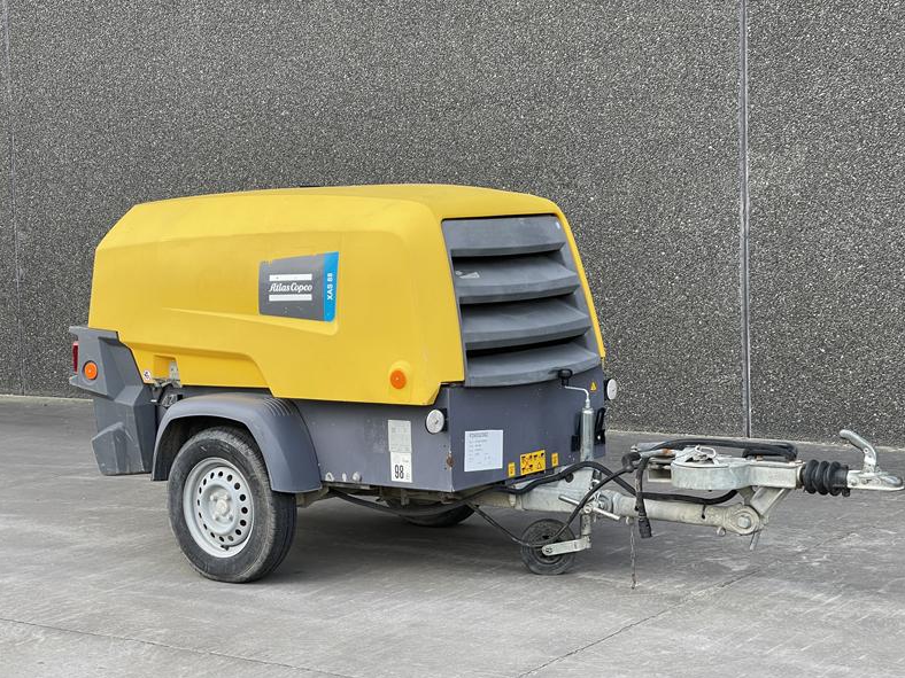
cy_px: 338
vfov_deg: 22.6
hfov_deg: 29.8
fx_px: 1699
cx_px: 456
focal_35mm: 65
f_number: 2.2
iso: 20
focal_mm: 7.5
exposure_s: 1/141
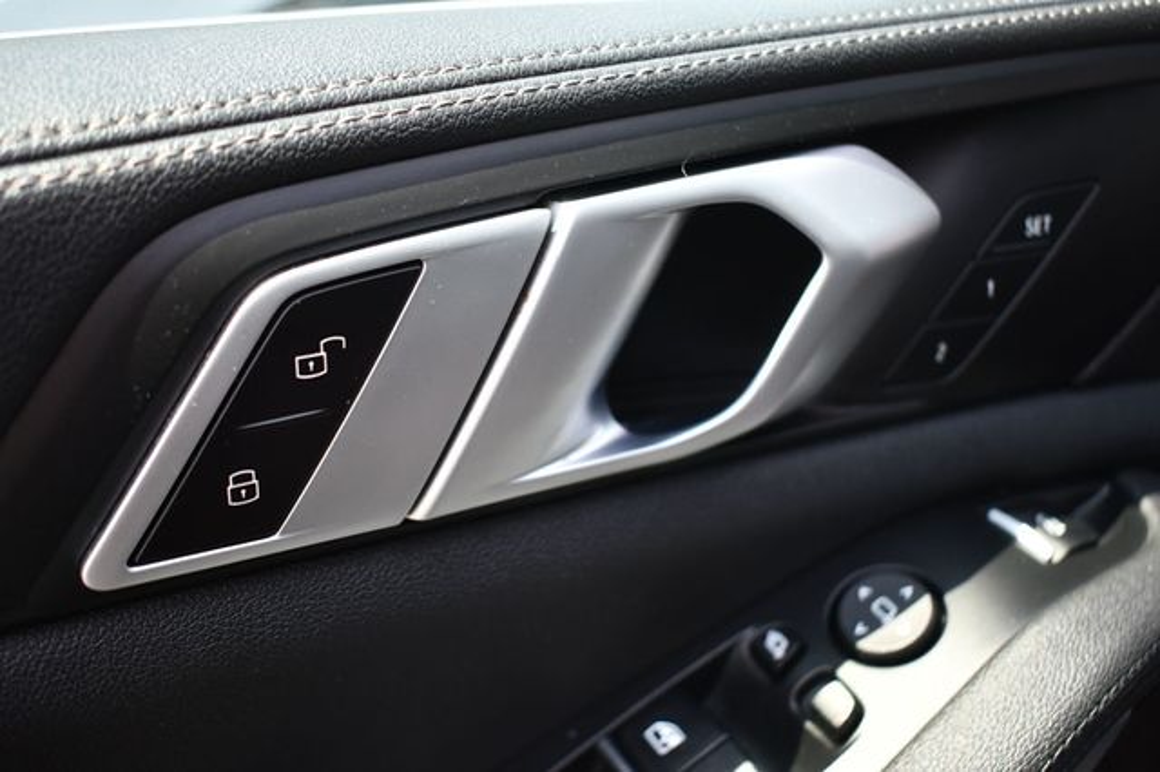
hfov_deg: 48.5
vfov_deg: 33.4
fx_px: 1288
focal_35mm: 40
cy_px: 386
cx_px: 580
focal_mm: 27
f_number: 4
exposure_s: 1/250
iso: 400
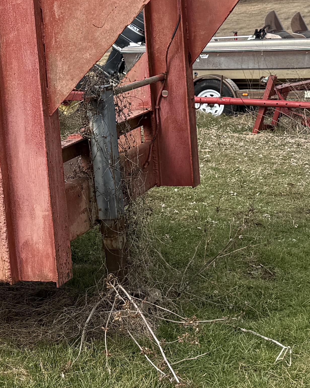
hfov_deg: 17.3
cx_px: 10
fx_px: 998
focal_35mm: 87
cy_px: 143
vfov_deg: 21.9
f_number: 1.78
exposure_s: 1/3584
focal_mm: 6.76
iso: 80
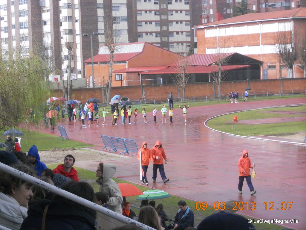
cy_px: 115
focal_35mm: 108
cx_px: 153
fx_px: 955
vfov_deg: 13.7
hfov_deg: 18.2
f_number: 5.9
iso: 400
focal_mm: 19.6
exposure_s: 1/250
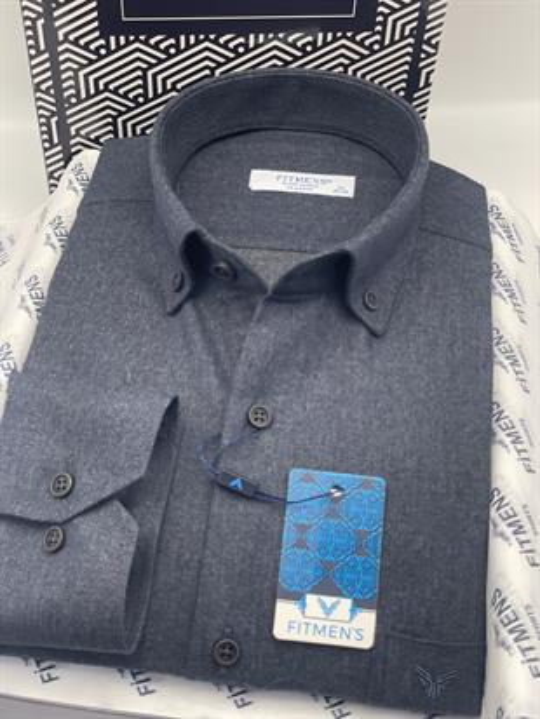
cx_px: 270
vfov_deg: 36.8
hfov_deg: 28.0
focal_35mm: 52
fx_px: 1081
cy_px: 360
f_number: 2
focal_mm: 6
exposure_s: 1/122
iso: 40
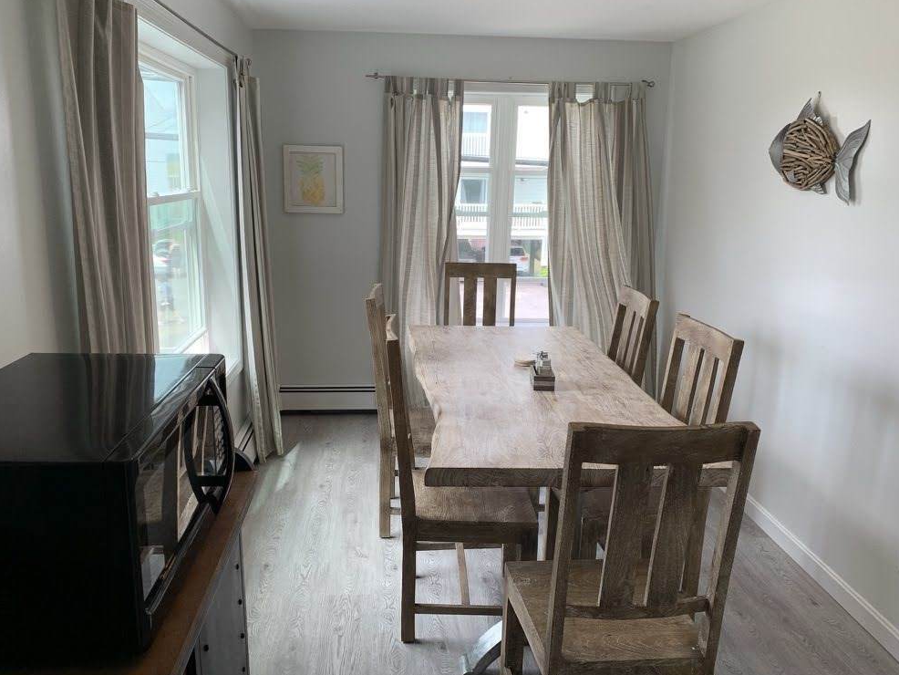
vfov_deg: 51.4
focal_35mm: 27
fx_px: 701
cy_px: 331
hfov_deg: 65.3
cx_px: 435
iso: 50
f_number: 1.8
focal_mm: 4.25
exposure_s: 1/120
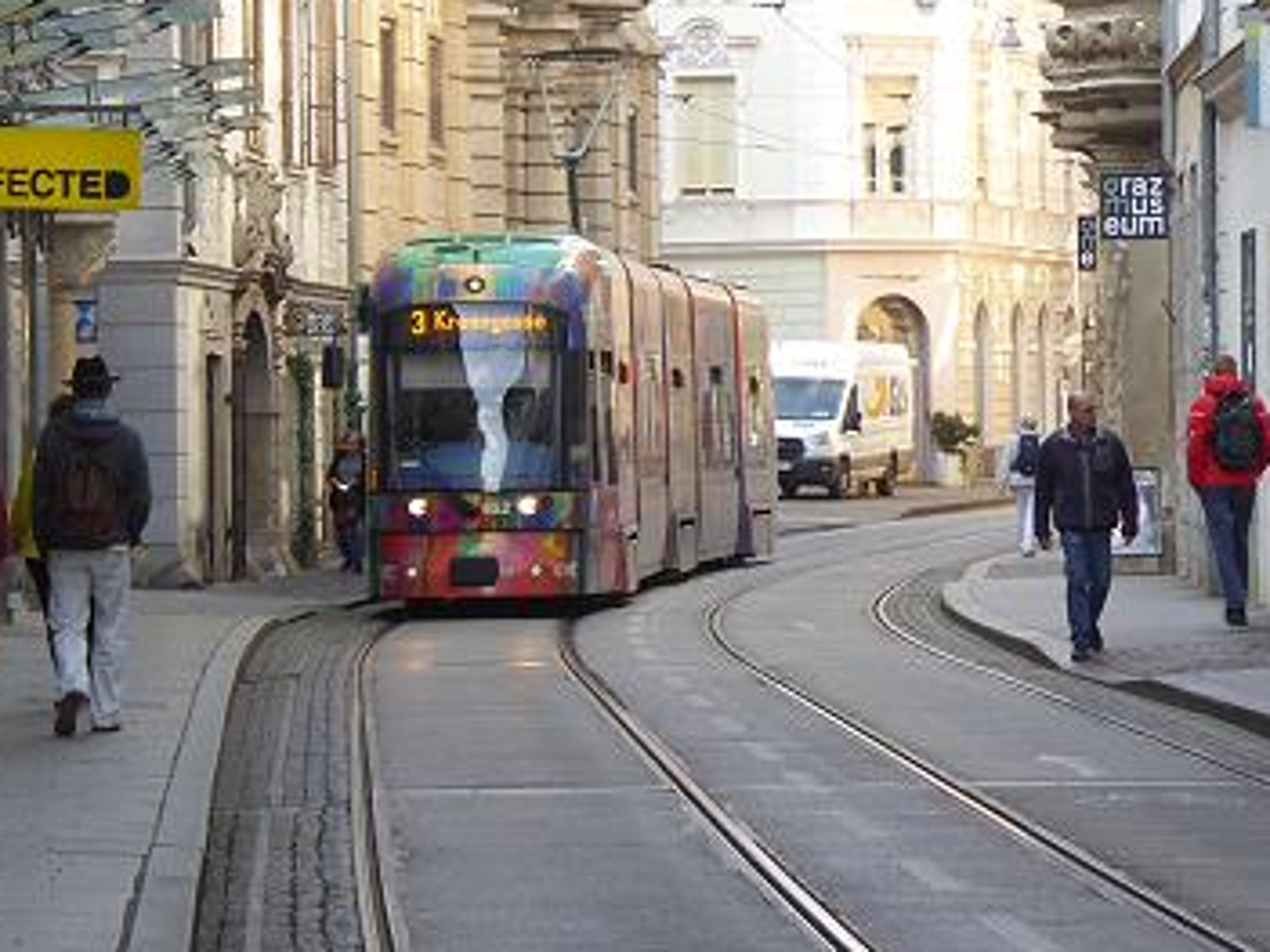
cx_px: 640
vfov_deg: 15.2
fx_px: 3558
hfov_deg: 20.2
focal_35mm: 97
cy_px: 521
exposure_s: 1/60
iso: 100
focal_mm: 14.1
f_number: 4.7
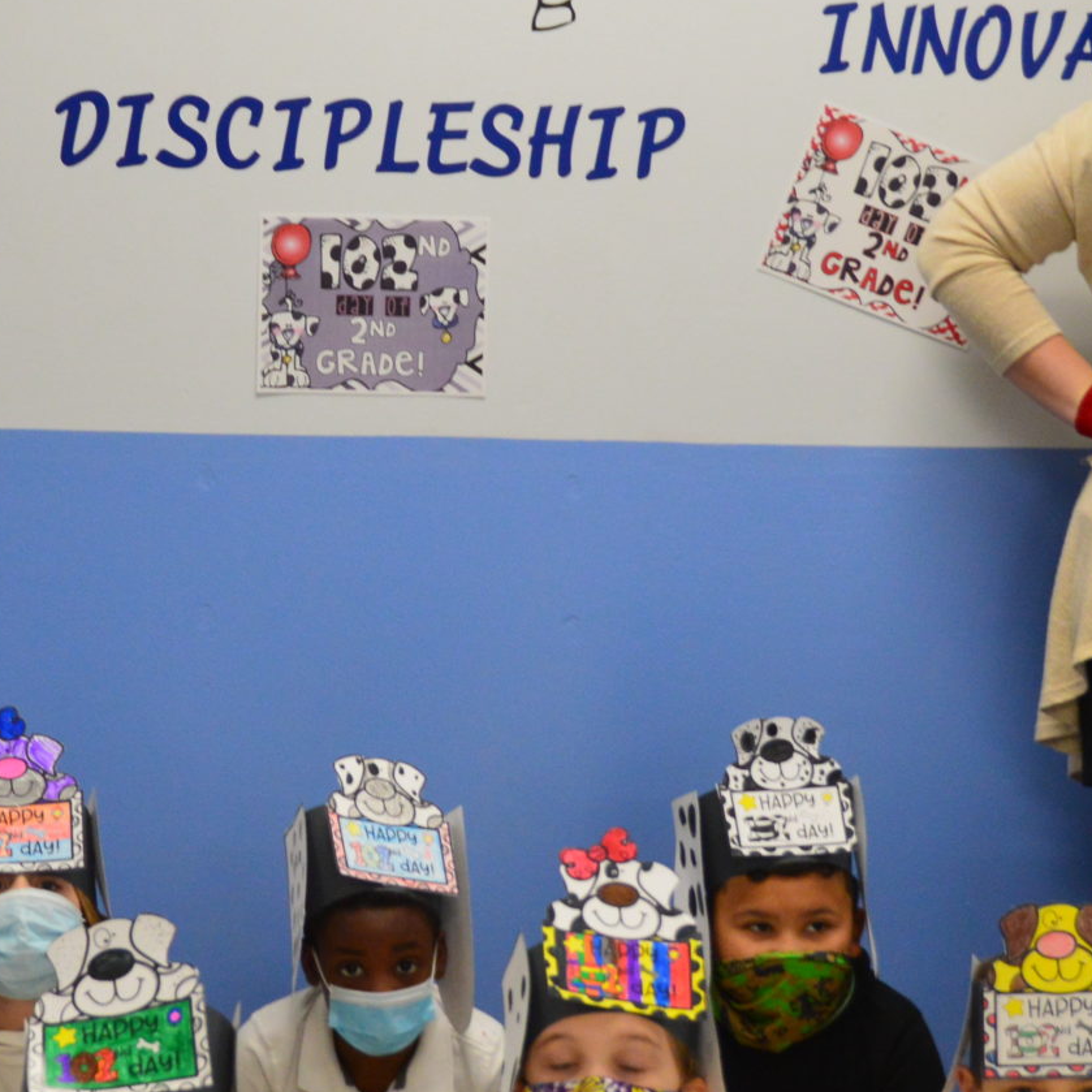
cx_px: 334
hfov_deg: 17.2
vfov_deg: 17.1
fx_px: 3605
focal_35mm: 101
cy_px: 798
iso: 800
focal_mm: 26
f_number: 3.8
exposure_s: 1/50
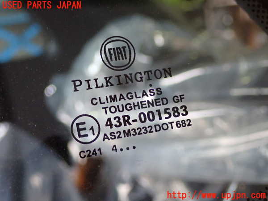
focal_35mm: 77
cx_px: 134
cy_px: 100
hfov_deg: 25.3
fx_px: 596
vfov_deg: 19.1
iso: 800
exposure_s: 1/60
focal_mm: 13.65
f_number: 4.1
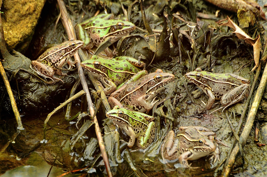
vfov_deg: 3.0
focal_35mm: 450
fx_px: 3331
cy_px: 88
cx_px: 134
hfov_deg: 4.6
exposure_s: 1/50
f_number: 14
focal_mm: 300
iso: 1250
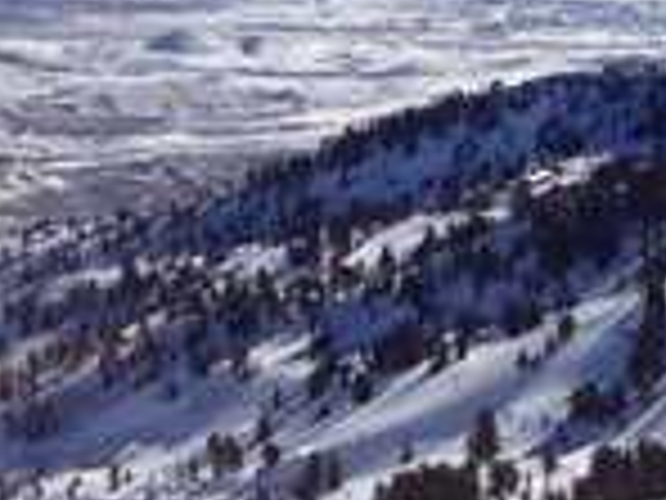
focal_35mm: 107
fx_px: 2059
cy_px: -162
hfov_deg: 17.0
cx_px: 927
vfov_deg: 13.3
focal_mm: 4.13
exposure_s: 1/4525
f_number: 2.4
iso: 50
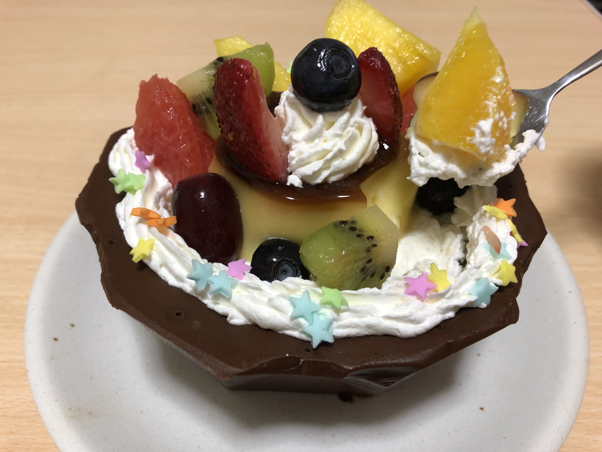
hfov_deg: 63.4
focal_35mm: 28
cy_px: 226
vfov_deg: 49.7
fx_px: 487
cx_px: 301
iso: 40
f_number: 1.8
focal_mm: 3.99
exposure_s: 1/17
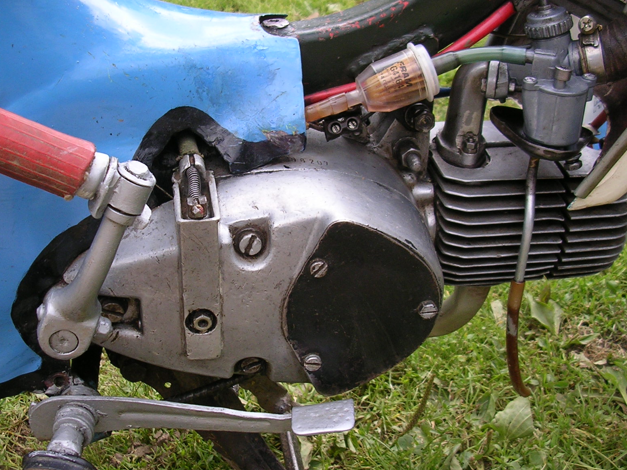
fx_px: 906
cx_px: 272
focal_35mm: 50
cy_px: 239
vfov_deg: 29.1
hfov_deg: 38.1
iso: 50
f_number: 2.8
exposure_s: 1/280
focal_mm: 5.8
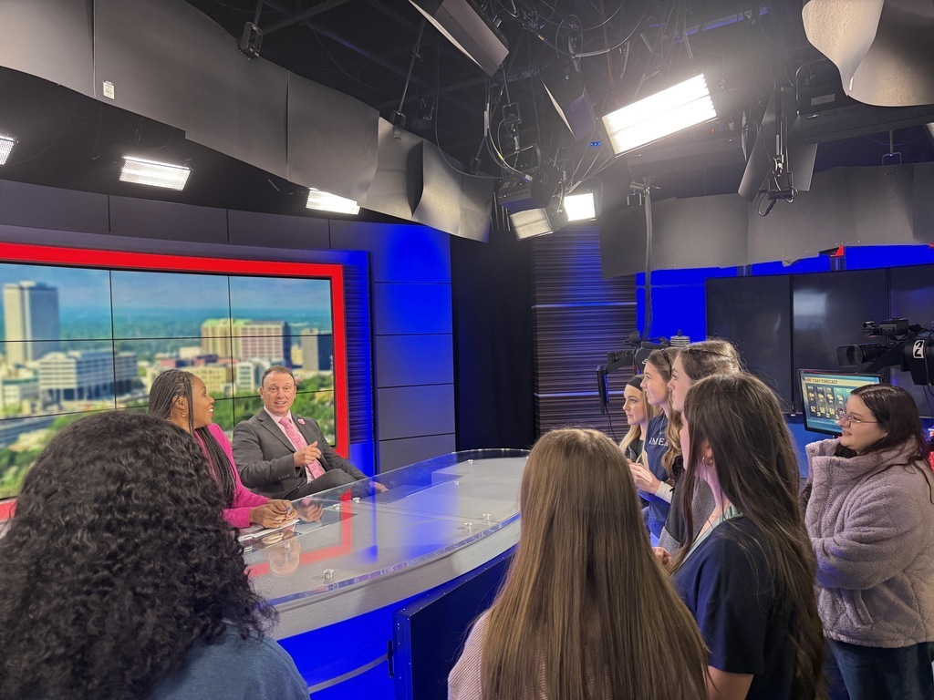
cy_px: 350
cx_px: 467
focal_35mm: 24
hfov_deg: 71.6
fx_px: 648
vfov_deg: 56.8
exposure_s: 1/60
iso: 250
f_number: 1.78
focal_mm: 6.76
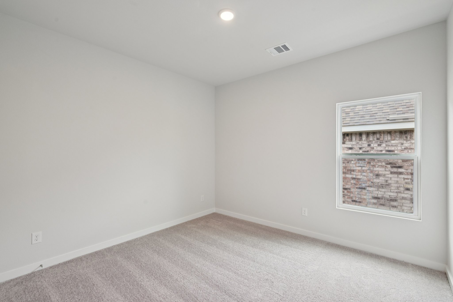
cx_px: 226
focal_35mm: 16
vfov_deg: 73.7
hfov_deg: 96.7
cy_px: 151
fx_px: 201
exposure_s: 1/25
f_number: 8
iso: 400
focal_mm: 16
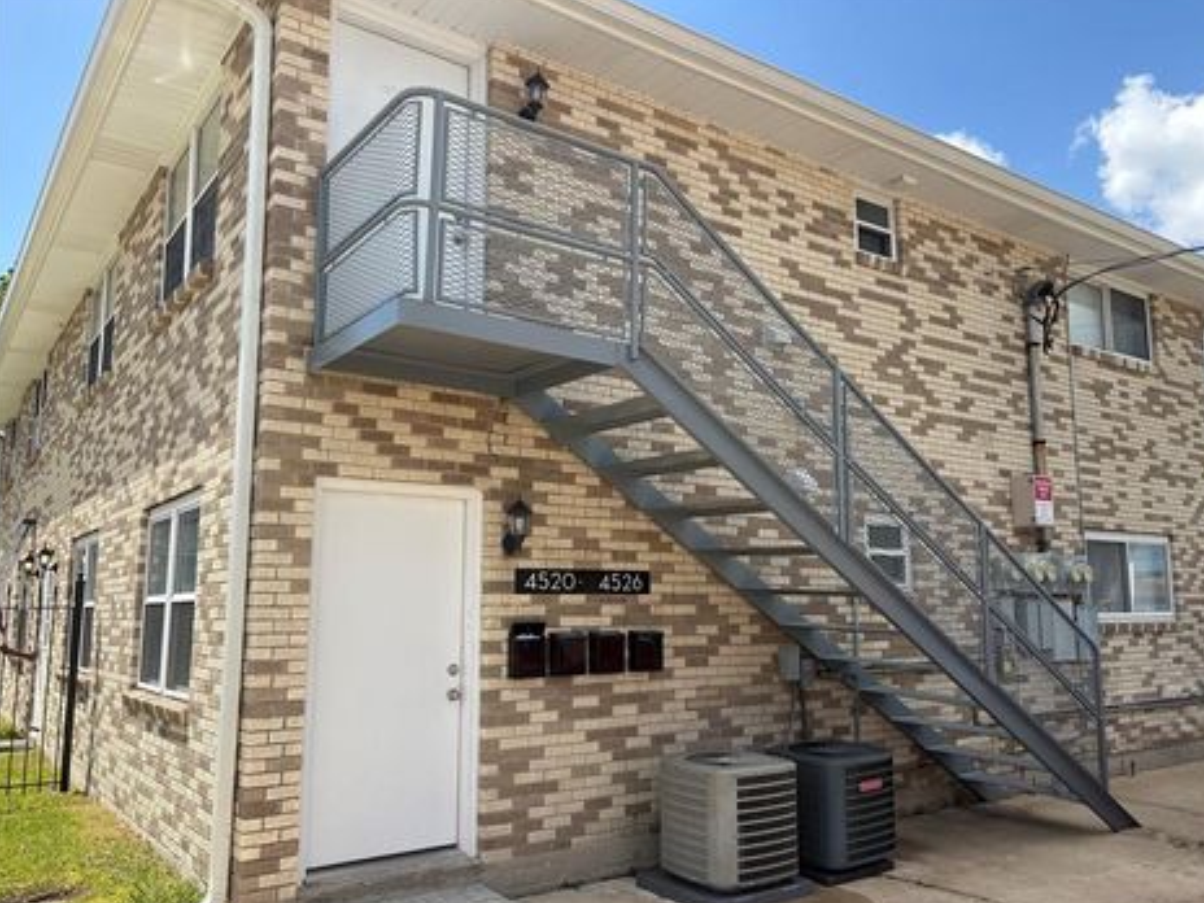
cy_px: 468
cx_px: 638
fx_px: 974
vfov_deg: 49.7
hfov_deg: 63.4
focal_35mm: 28
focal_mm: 5.96
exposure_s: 1/2639
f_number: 1.6
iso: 50
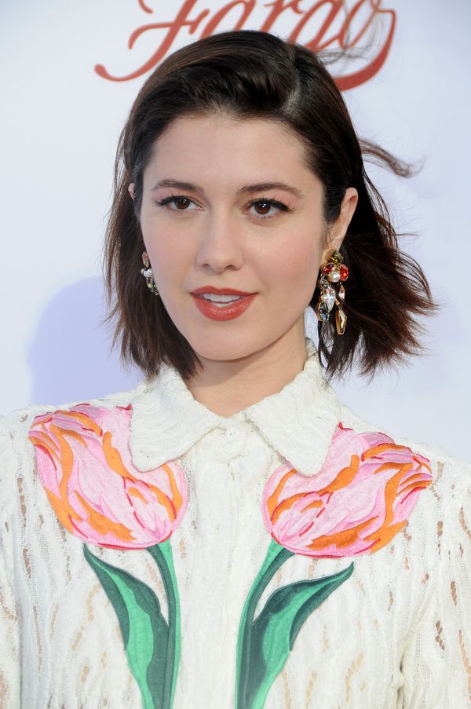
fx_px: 3304
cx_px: 236
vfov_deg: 12.2
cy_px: 354
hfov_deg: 8.2
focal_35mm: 168
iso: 320
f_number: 8
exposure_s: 1/250
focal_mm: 112
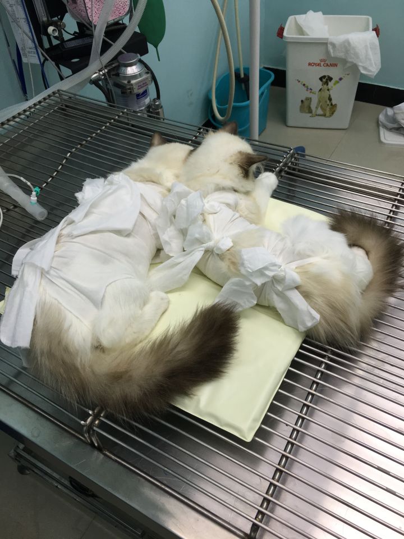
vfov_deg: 61.7
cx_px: 202
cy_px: 270
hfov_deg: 48.2
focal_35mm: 29
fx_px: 451
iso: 40
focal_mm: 4.15
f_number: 2.2
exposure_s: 1/100
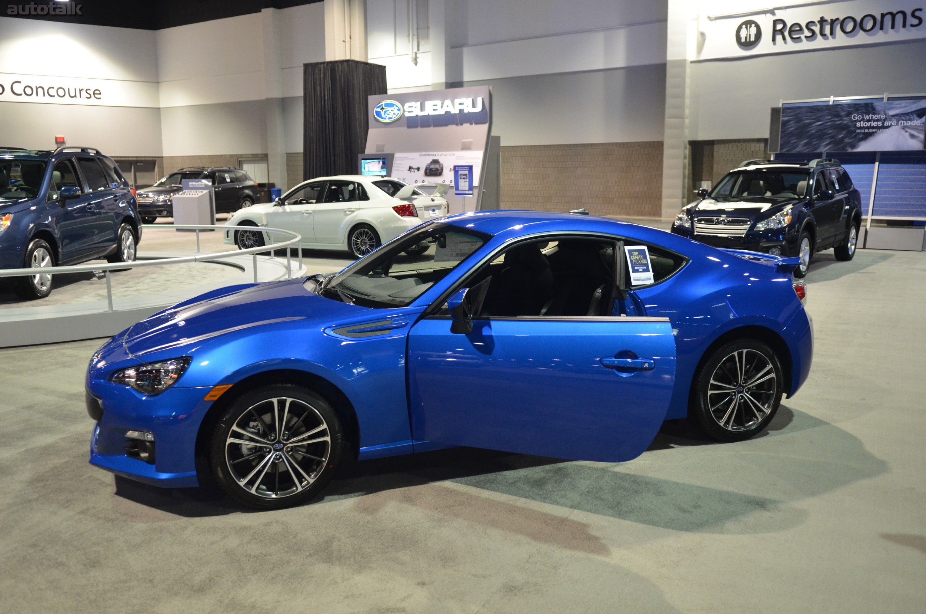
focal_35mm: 33
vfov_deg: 39.8
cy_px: 307
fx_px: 847
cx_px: 463
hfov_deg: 57.3
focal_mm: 22
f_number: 2.8
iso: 1600
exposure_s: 1/25
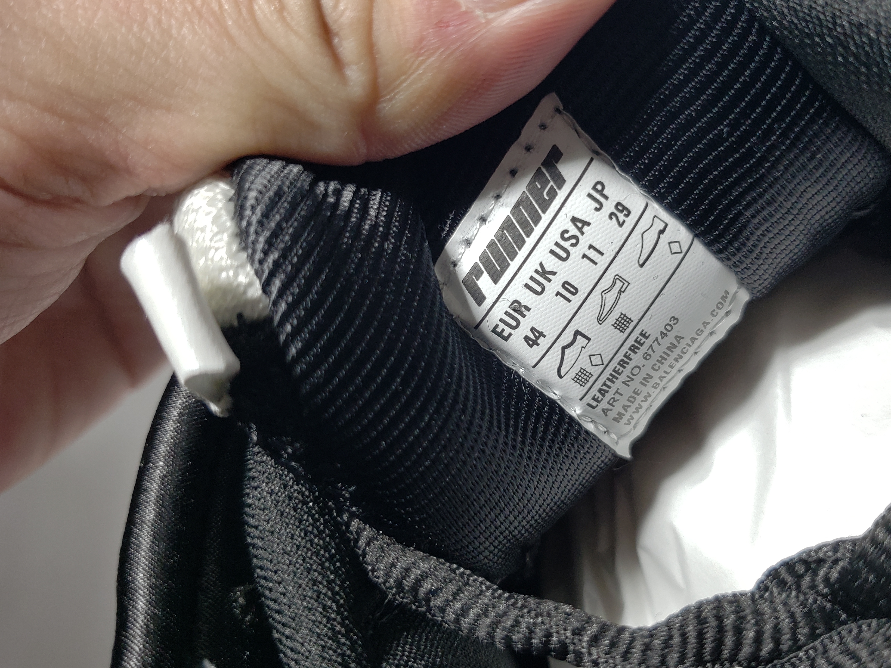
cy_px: 349
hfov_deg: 56.5
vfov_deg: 44.1
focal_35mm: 32
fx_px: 824
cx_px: 516
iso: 50
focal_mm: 4.3
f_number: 1.5
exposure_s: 1/221
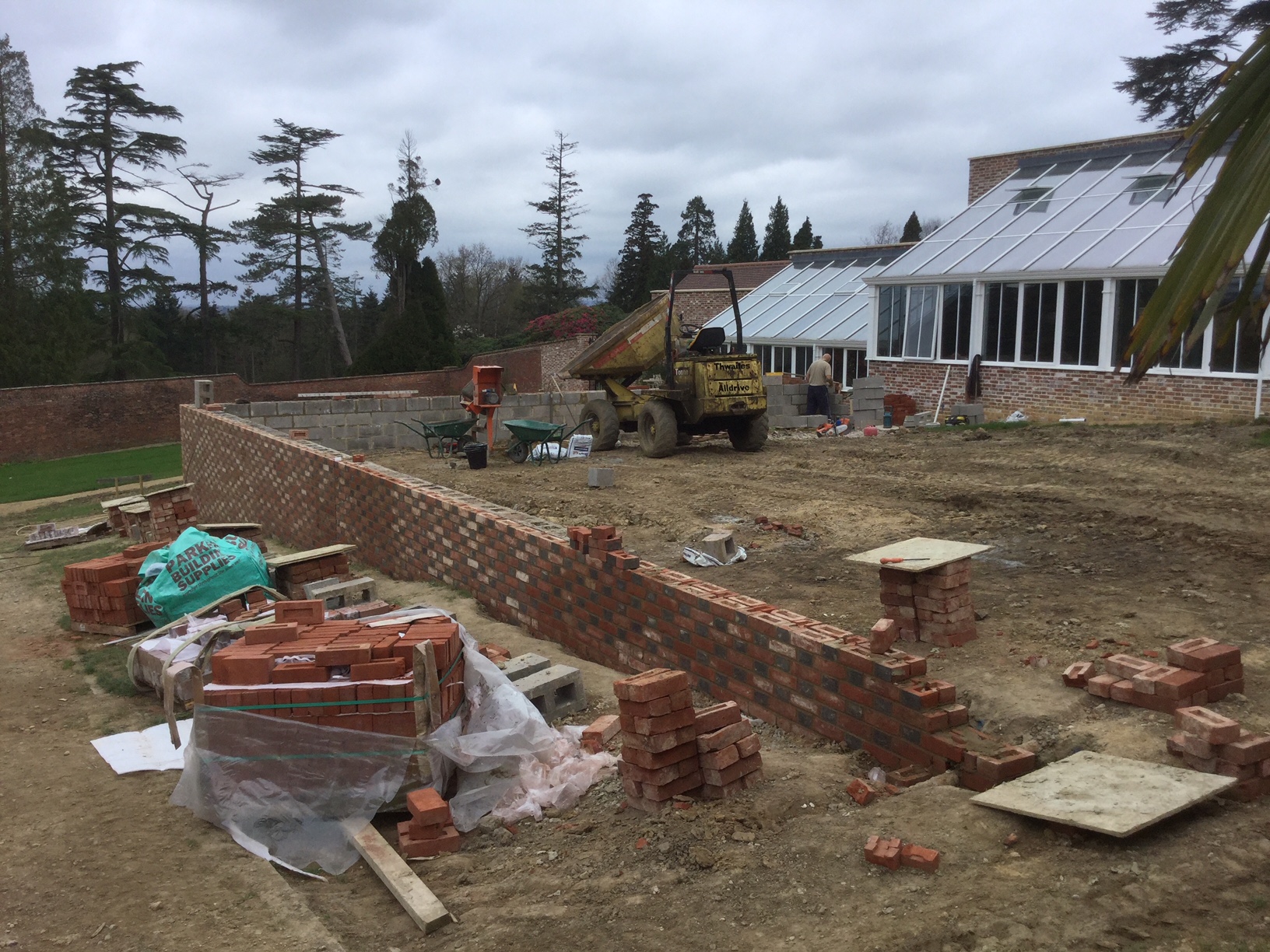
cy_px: 476
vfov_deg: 45.4
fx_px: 1137
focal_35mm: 31
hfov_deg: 58.4
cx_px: 635
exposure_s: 1/554
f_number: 2.4
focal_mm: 3.3
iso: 25
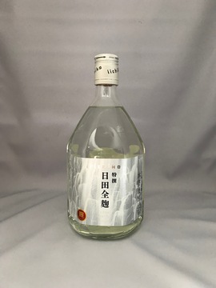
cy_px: 144
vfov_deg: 63.4
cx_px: 108
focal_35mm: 28
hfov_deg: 49.7
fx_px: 233
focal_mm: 3.99
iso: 40
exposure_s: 1/20
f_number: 1.8
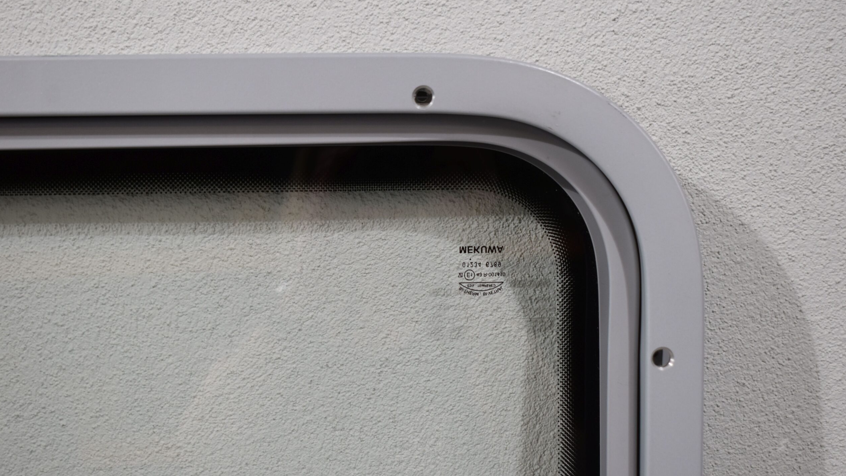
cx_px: 420
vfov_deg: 22.2
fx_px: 1211
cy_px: 253
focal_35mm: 54
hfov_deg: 38.5
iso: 360
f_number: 5.6
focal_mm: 34
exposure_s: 1/125
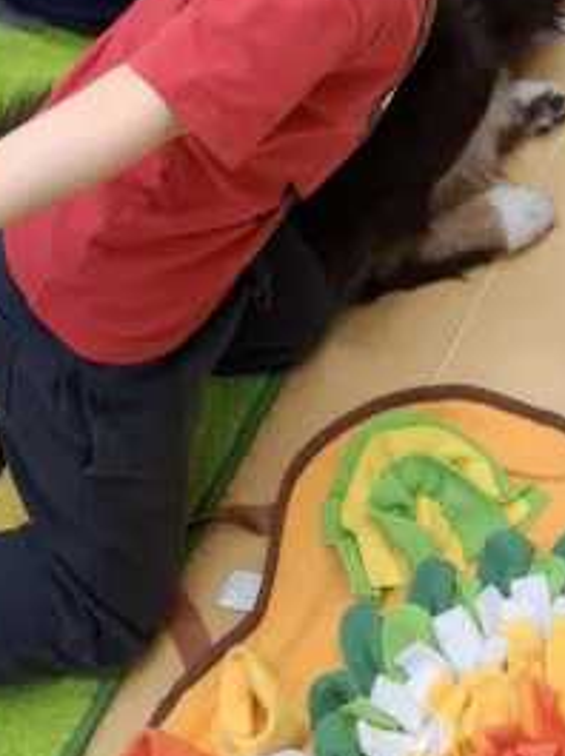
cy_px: -365
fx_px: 1942
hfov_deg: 16.5
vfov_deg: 19.4
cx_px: 371
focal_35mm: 89
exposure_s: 1/50
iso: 200
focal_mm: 5.54
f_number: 1.8
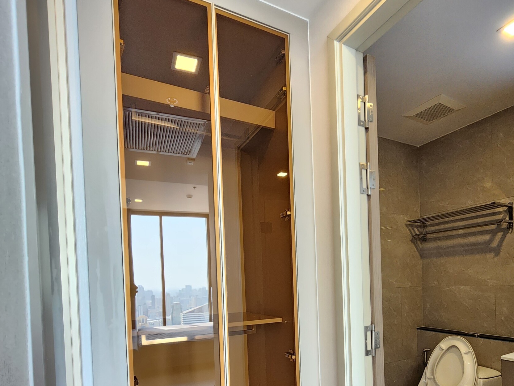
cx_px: 280
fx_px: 297
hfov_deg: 81.6
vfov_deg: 62.3
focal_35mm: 20
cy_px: 289
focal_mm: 2.2
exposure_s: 1/50
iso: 250
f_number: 2.2
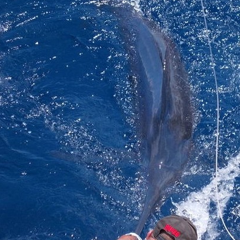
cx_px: 185
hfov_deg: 13.2
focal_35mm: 132
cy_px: 104
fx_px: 1035
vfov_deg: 13.2
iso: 160
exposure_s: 1/500
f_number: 5.3
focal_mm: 13.6
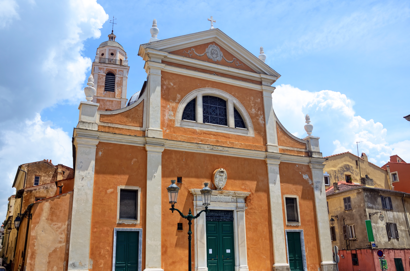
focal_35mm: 33
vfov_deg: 39.8
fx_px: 375
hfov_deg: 57.3
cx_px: 205
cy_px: 136
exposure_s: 1/160
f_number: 6.3
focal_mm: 22
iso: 100
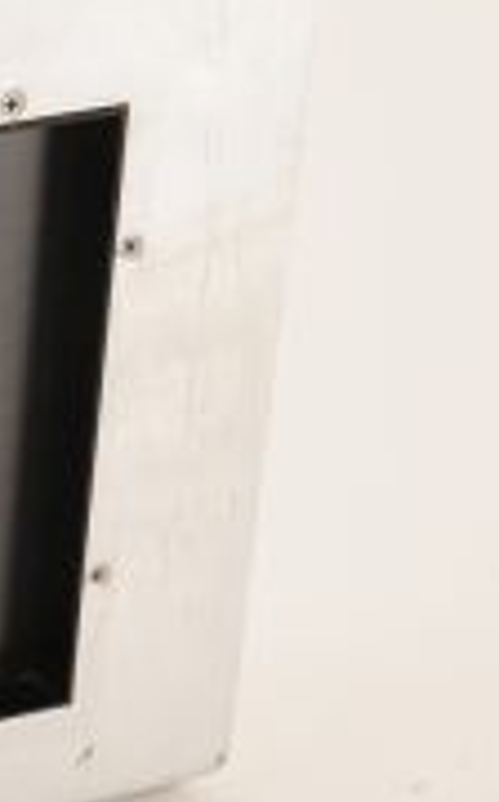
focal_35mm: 170
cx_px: -526
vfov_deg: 12.3
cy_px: 412
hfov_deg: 7.4
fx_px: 3711
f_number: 11
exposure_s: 1/125
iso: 1600
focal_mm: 50
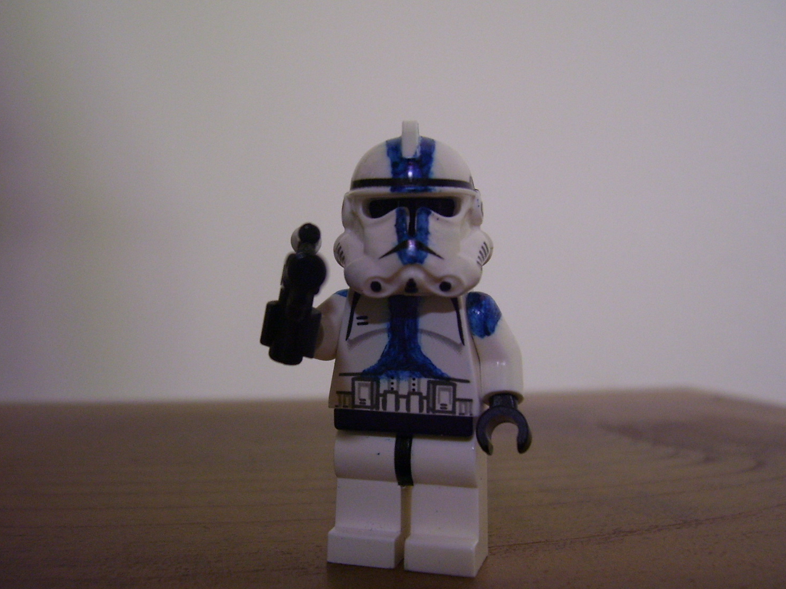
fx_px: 863
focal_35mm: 38
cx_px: 357
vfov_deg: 37.7
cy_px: 289
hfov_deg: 48.9
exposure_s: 1/8
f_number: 2.7
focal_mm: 5.6
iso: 160
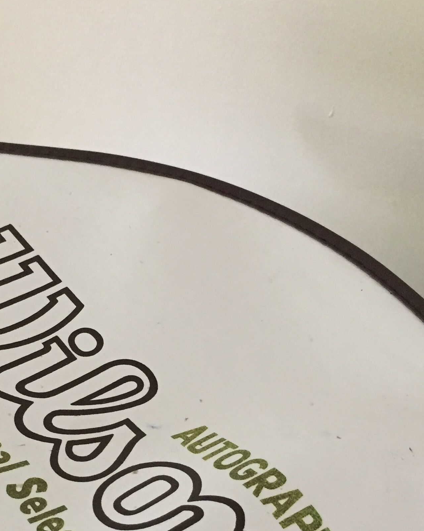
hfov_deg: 26.0
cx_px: 118
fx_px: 910
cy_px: 409
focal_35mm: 58
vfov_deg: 31.8
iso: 250
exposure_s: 1/25
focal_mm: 4.15
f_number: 2.2
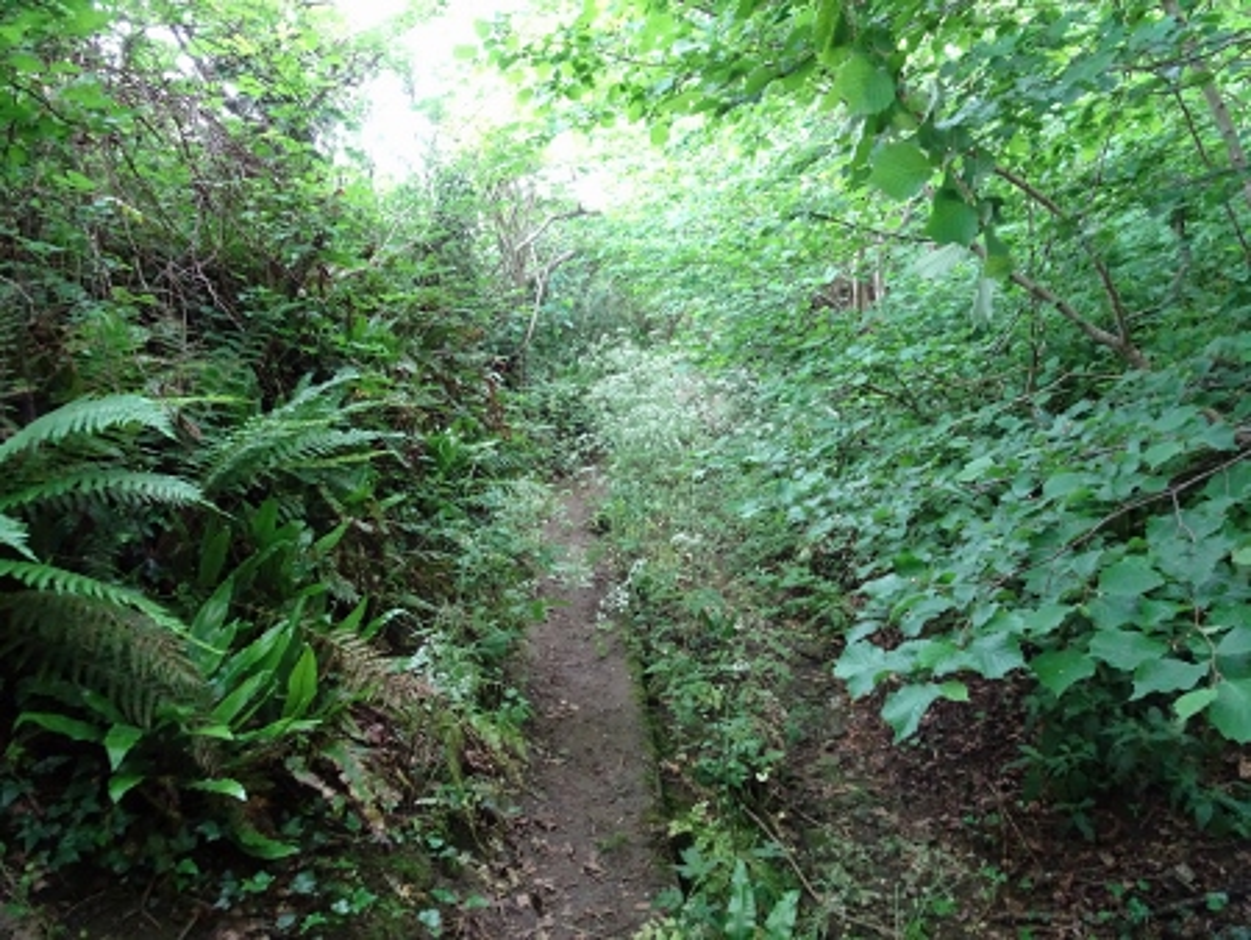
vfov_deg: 56.9
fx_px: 868
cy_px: 470
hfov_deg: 71.6
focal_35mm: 24
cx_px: 626
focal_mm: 4.1
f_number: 3.5
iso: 640
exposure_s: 1/30
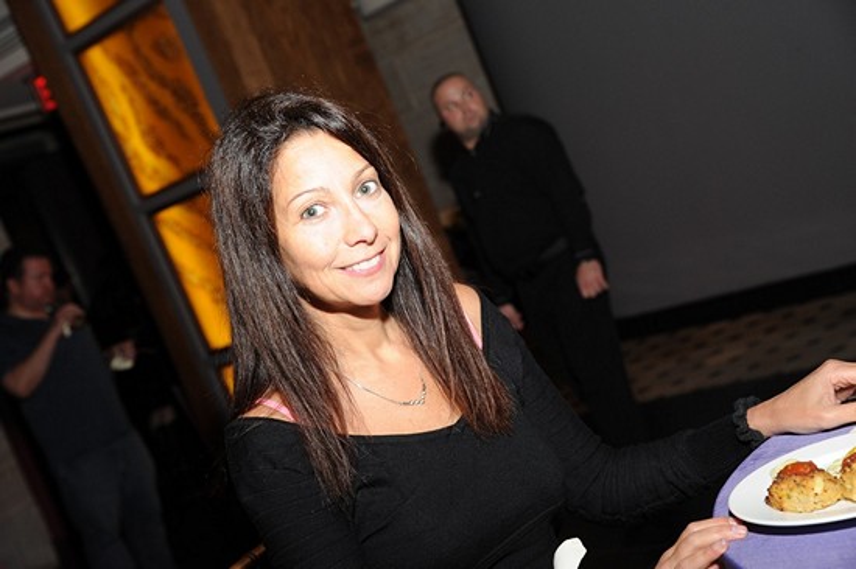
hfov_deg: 32.4
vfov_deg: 21.9
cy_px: 284
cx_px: 428
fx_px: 1473
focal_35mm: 62
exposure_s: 1/60
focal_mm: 62
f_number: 6.3
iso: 1250
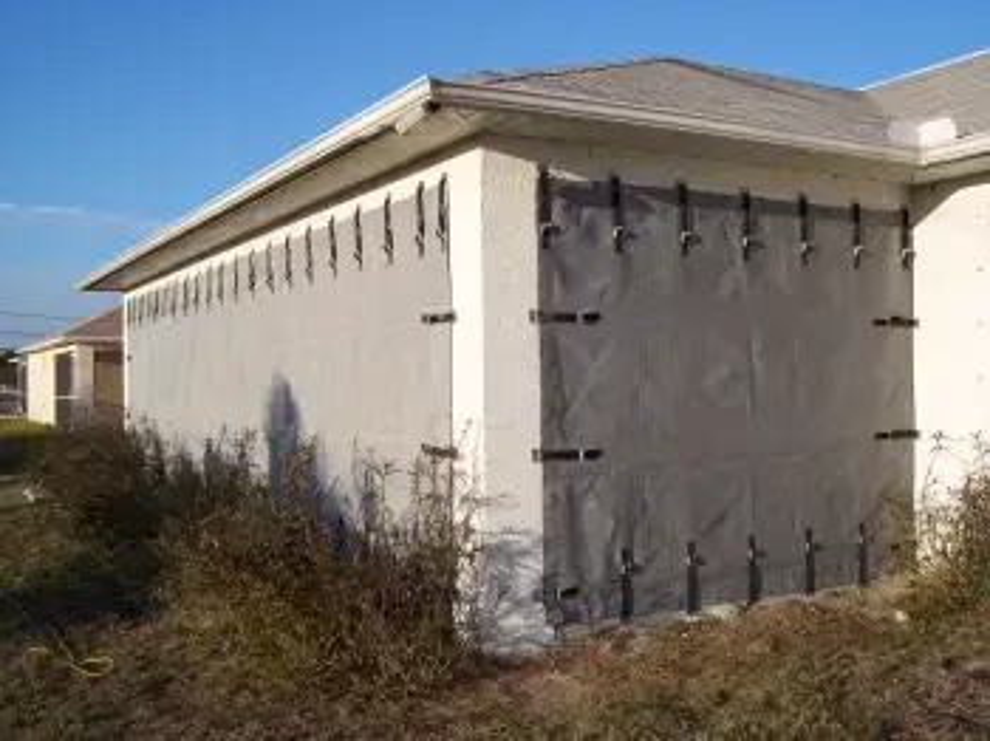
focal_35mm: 38
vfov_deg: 37.7
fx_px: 1086
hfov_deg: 49.0
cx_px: 495
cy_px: 370
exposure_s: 1/500
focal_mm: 8
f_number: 4.8
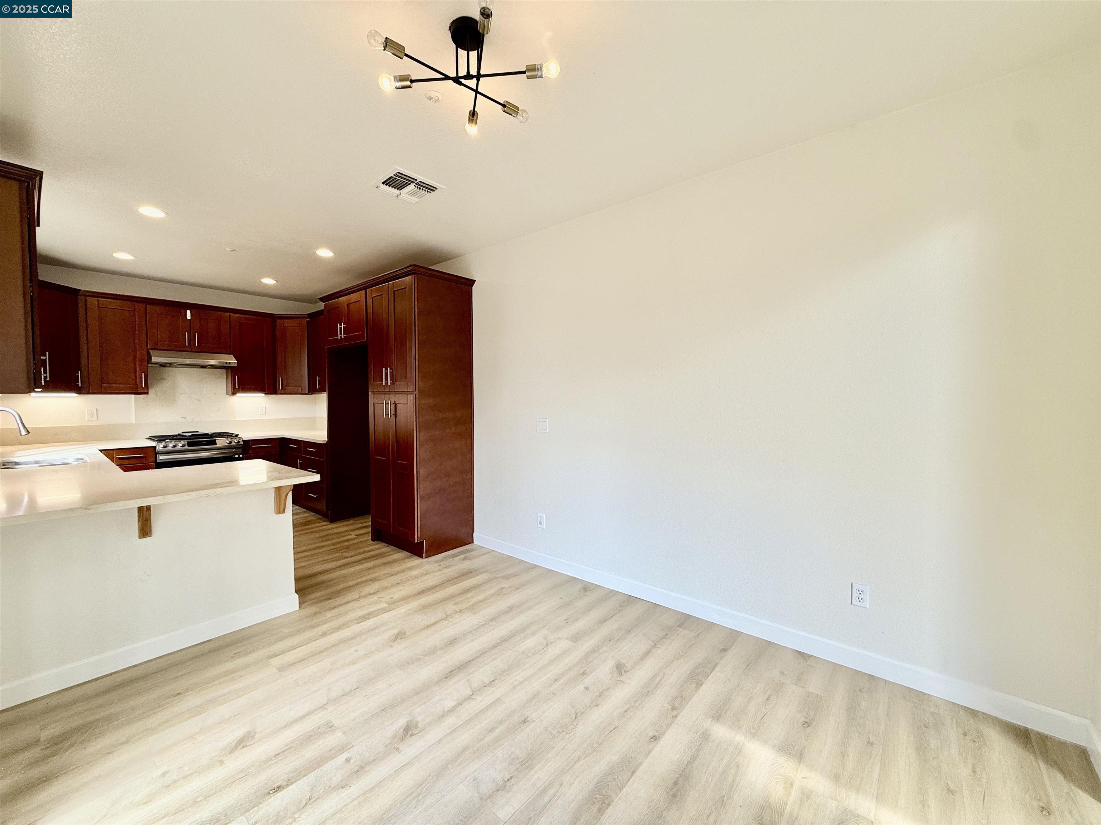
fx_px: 445
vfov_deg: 85.7
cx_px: 550
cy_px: 412
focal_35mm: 14
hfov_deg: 102.1
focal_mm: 2.22
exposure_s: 1/120
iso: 64
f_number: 2.2
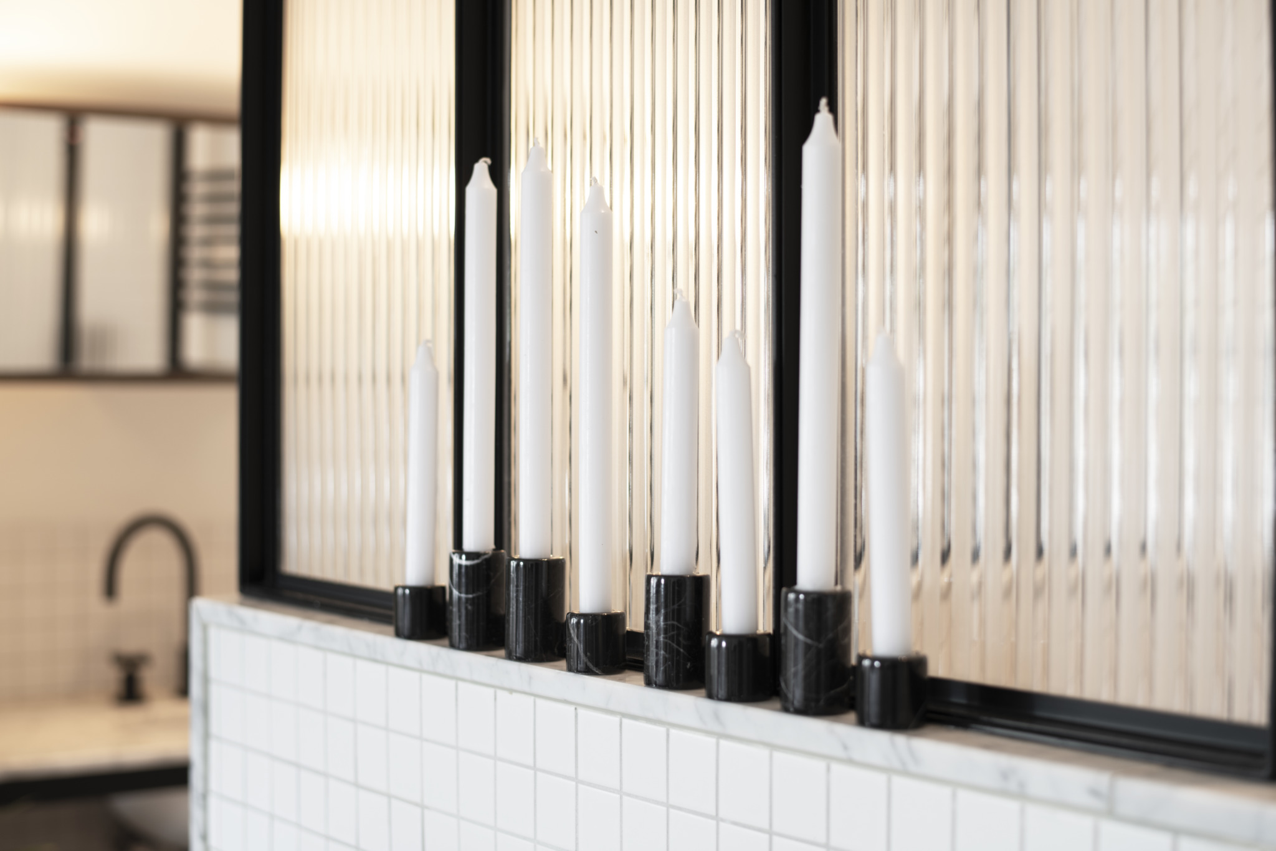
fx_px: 2055
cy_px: 426
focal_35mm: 58
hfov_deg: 34.5
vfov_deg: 23.4
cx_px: 638
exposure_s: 1/8
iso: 100
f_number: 2.8
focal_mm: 58
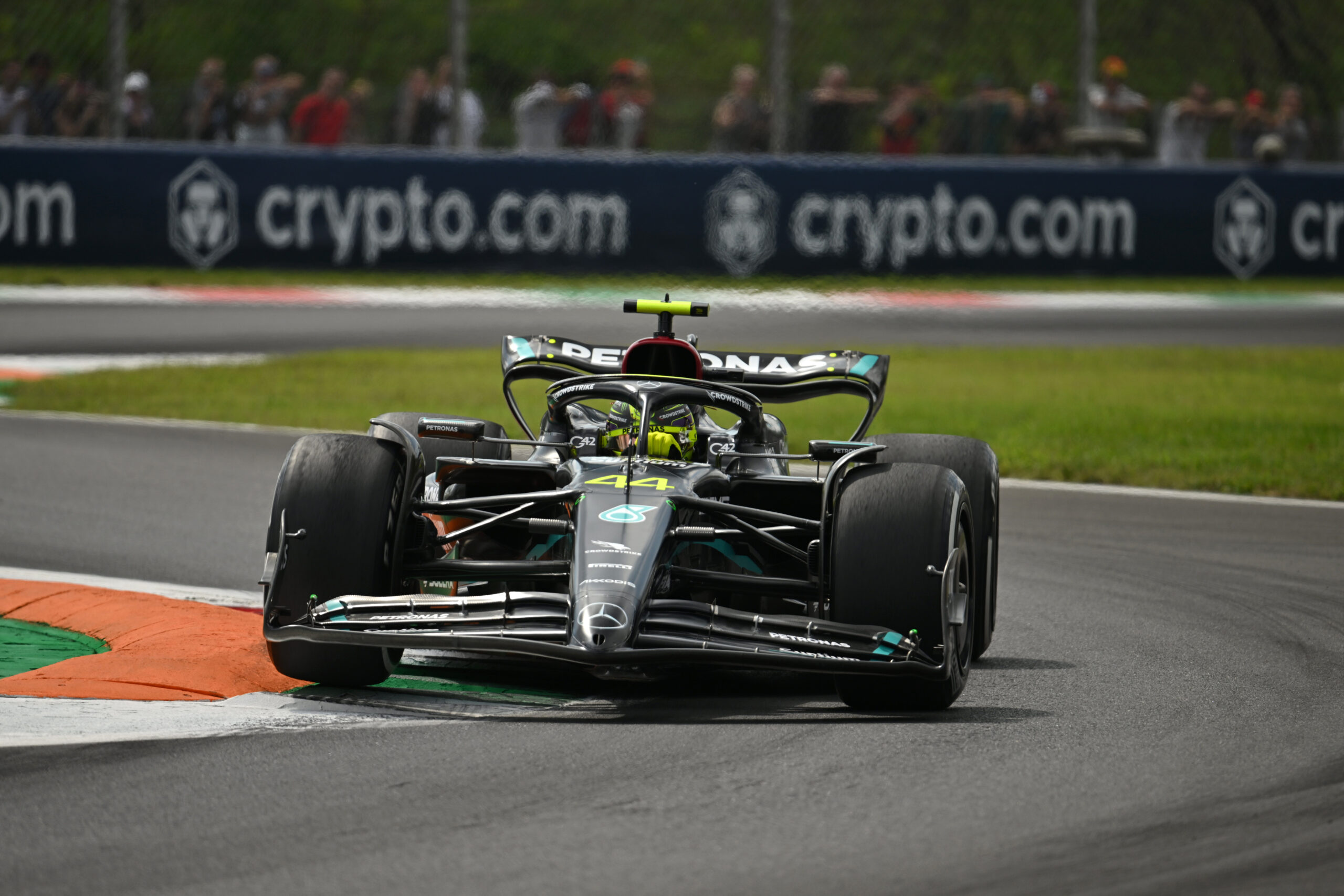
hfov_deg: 5.2
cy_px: 448
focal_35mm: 400
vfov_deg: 3.4
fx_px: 14933
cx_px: 672
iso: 200
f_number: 4.5
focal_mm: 400
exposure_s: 1/2000
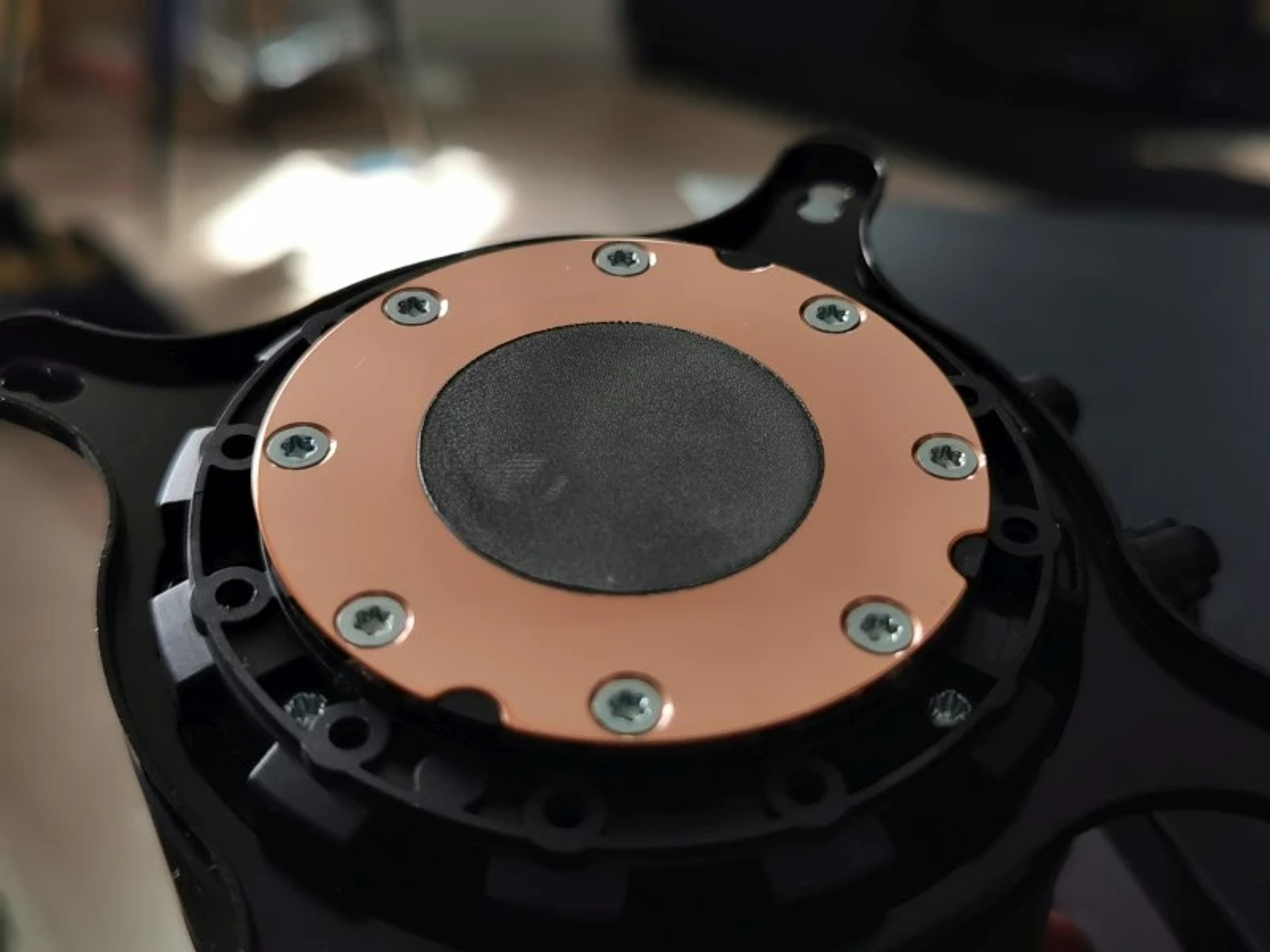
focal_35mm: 43
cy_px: 476
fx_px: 1578
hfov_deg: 43.9
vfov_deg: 33.6
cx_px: 635
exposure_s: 1/120
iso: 50
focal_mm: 5.56
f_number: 1.6
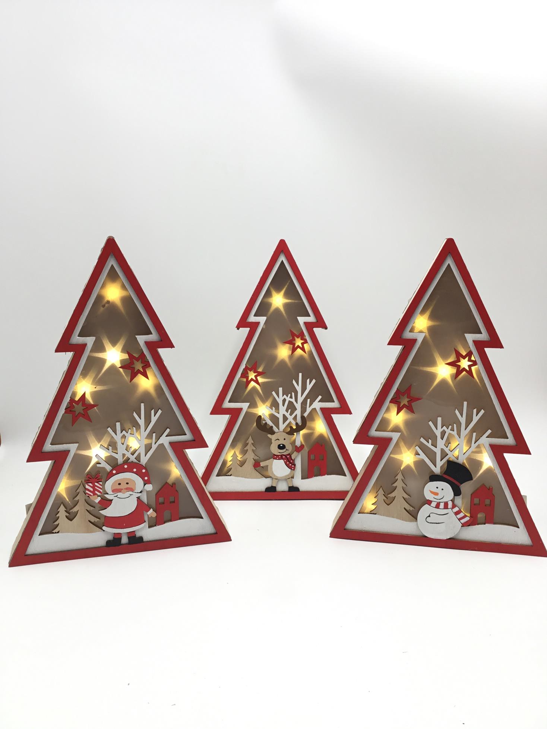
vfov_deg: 58.4
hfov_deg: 45.4
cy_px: 364
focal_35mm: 31
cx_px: 274
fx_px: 653
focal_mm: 3.3
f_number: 2.4
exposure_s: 1/100
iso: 32
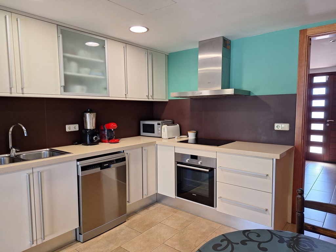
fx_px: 223
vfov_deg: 58.9
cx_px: 168
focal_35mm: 23
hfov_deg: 73.9
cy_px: 126
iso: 80
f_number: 1.8
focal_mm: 5.54
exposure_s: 1/50
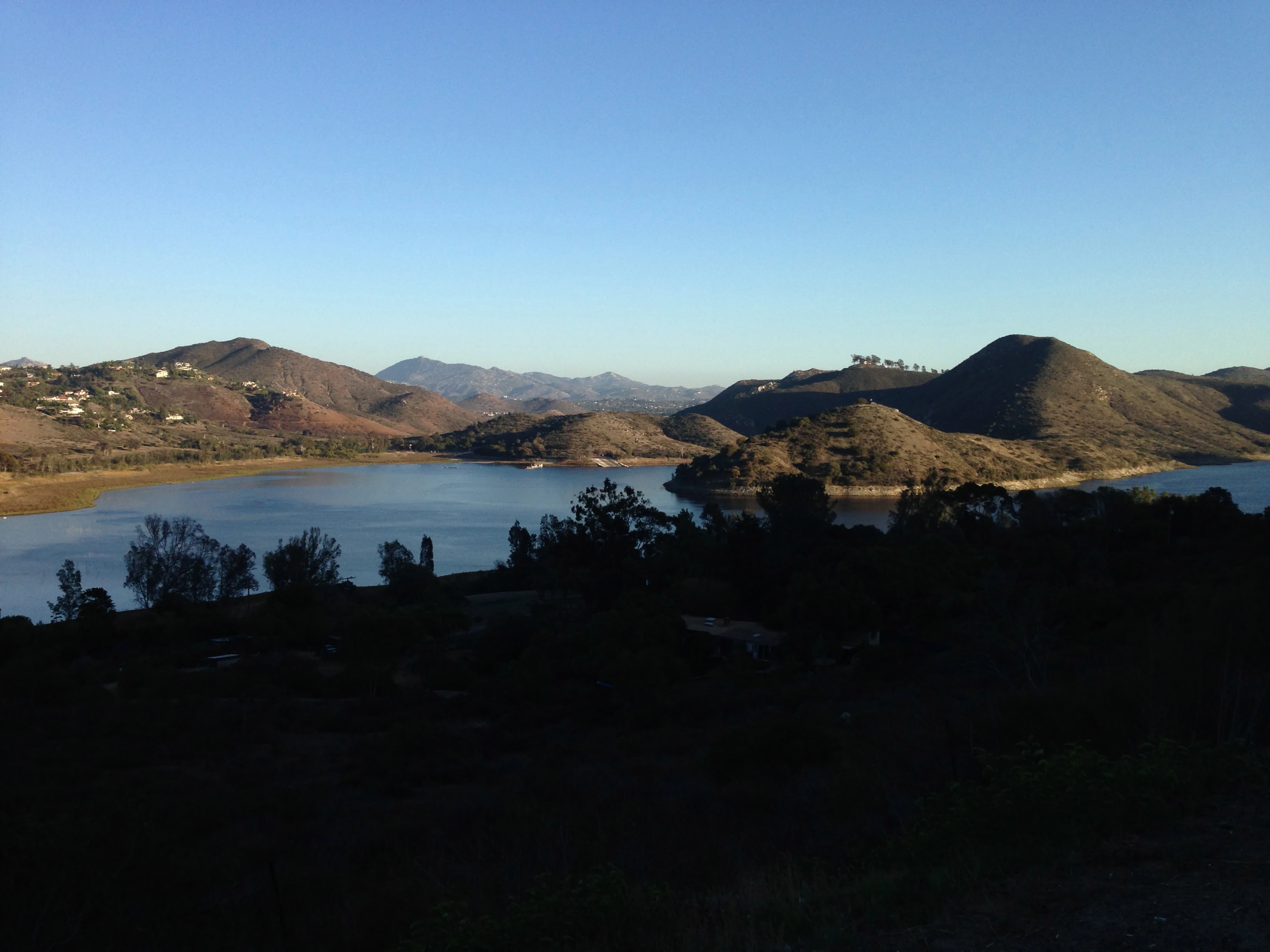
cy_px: 476
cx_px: 635
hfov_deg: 55.4
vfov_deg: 42.9
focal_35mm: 33
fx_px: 1211
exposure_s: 1/959
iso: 50
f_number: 2.4
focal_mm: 4.12
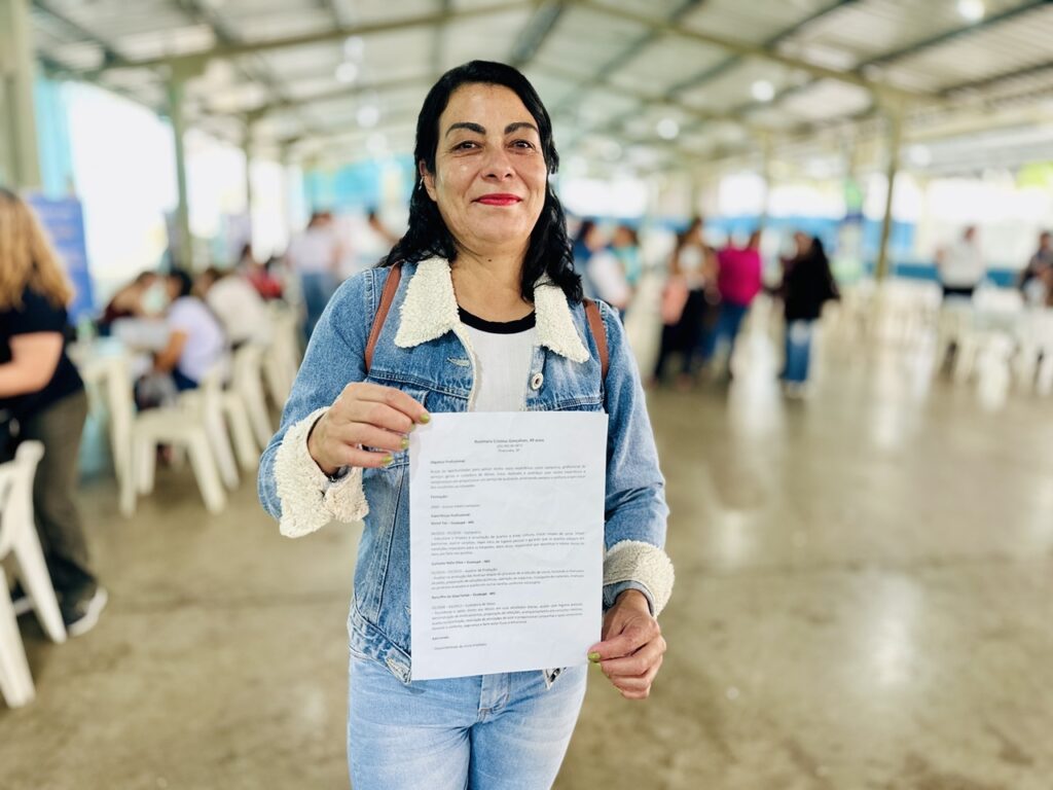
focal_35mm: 24
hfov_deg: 71.6
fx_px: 730
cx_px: 526
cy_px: 395
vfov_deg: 56.8
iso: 200
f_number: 1.78
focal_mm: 6.86
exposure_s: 1/60
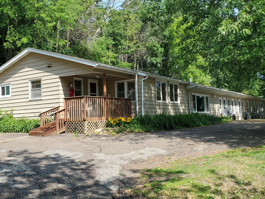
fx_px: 199
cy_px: 100
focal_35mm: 26
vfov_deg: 53.1
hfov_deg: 67.3
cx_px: 132
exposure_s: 1/655
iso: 50
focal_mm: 4.3
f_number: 2.4
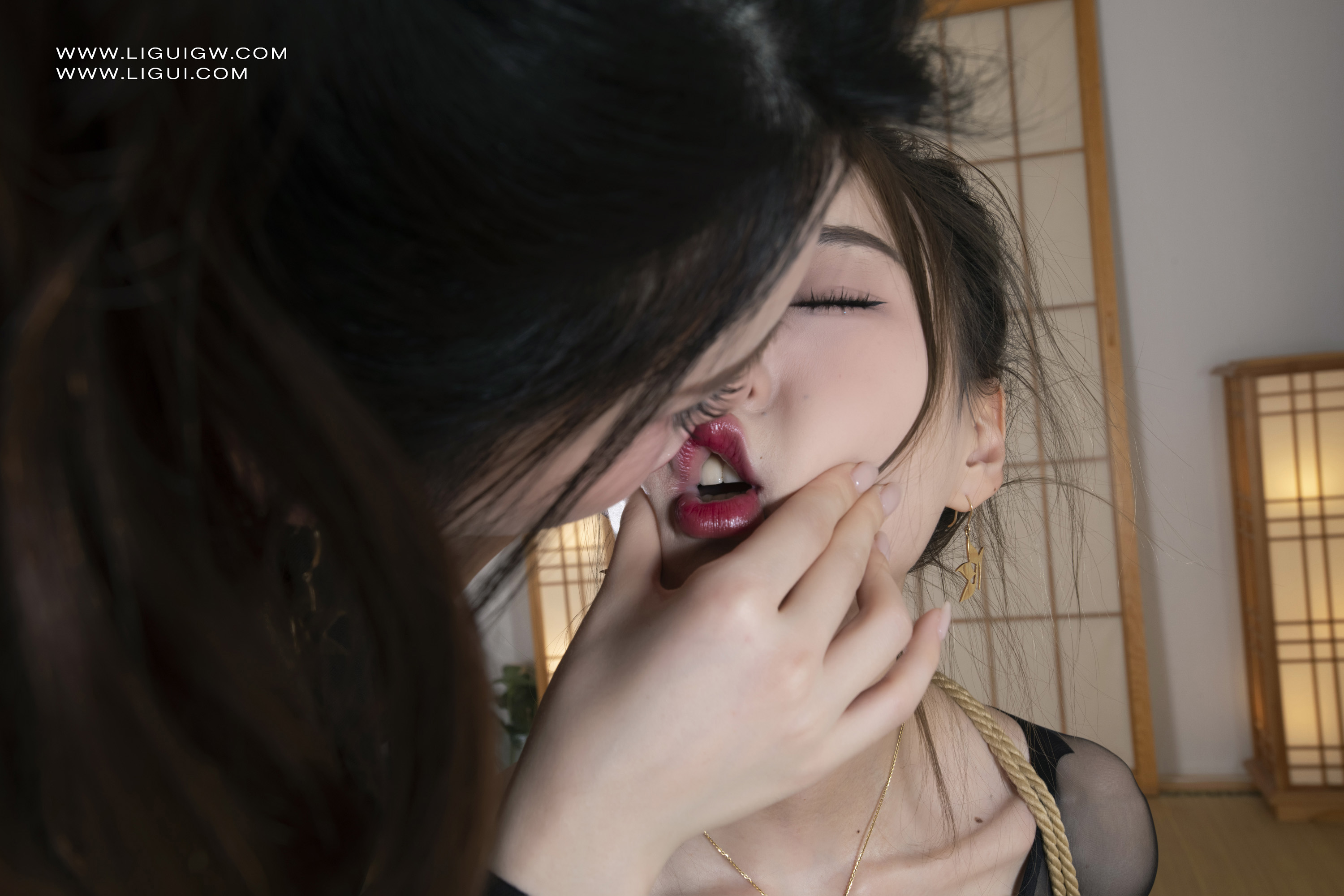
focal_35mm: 35
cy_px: 448
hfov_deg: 54.4
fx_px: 1307
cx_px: 672
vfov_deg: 37.9
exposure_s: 1/125
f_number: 13
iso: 400
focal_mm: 35
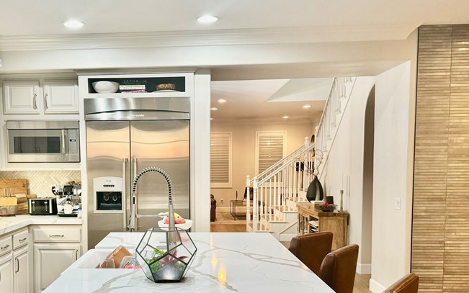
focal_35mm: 40
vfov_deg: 31.7
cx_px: 159
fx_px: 511
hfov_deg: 48.5
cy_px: 201
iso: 200
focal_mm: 6.76
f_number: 1.78
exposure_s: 1/60
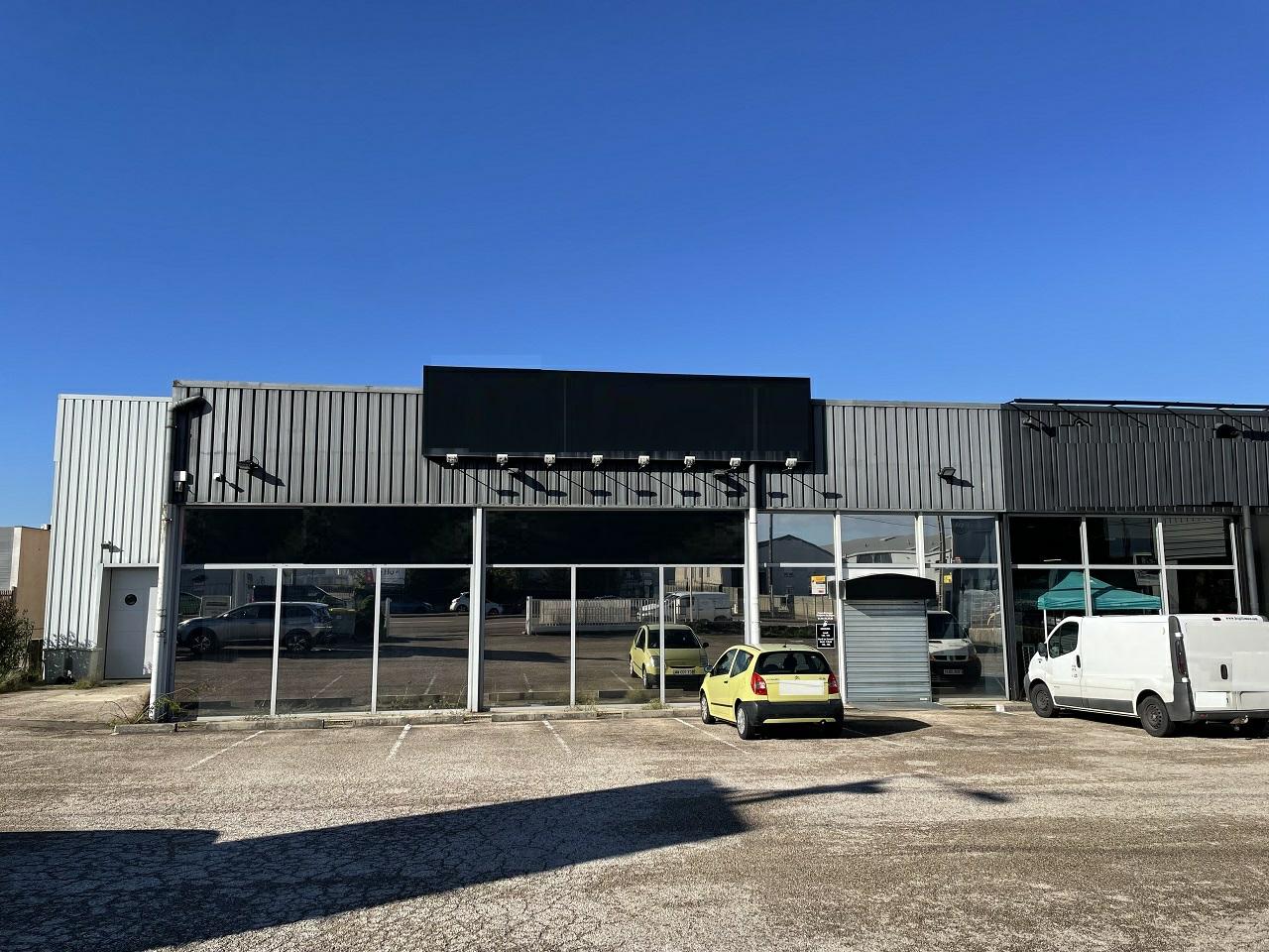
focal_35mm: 26
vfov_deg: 53.1
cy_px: 476
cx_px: 634
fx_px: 953
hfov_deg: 67.3
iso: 32
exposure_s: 1/3610
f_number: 1.6
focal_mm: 4.2
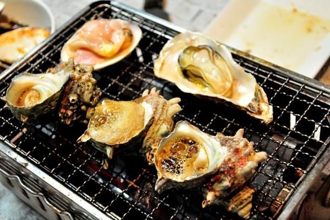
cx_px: 165
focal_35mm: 60
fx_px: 550
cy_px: 110
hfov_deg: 33.4
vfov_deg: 22.6
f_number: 5
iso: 3200
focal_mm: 40
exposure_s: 1/40
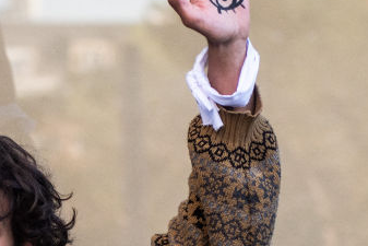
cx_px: 51
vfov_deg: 3.8
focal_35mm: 365
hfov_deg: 5.6
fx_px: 3733
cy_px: 226
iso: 800
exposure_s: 1/800
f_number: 4
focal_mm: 80
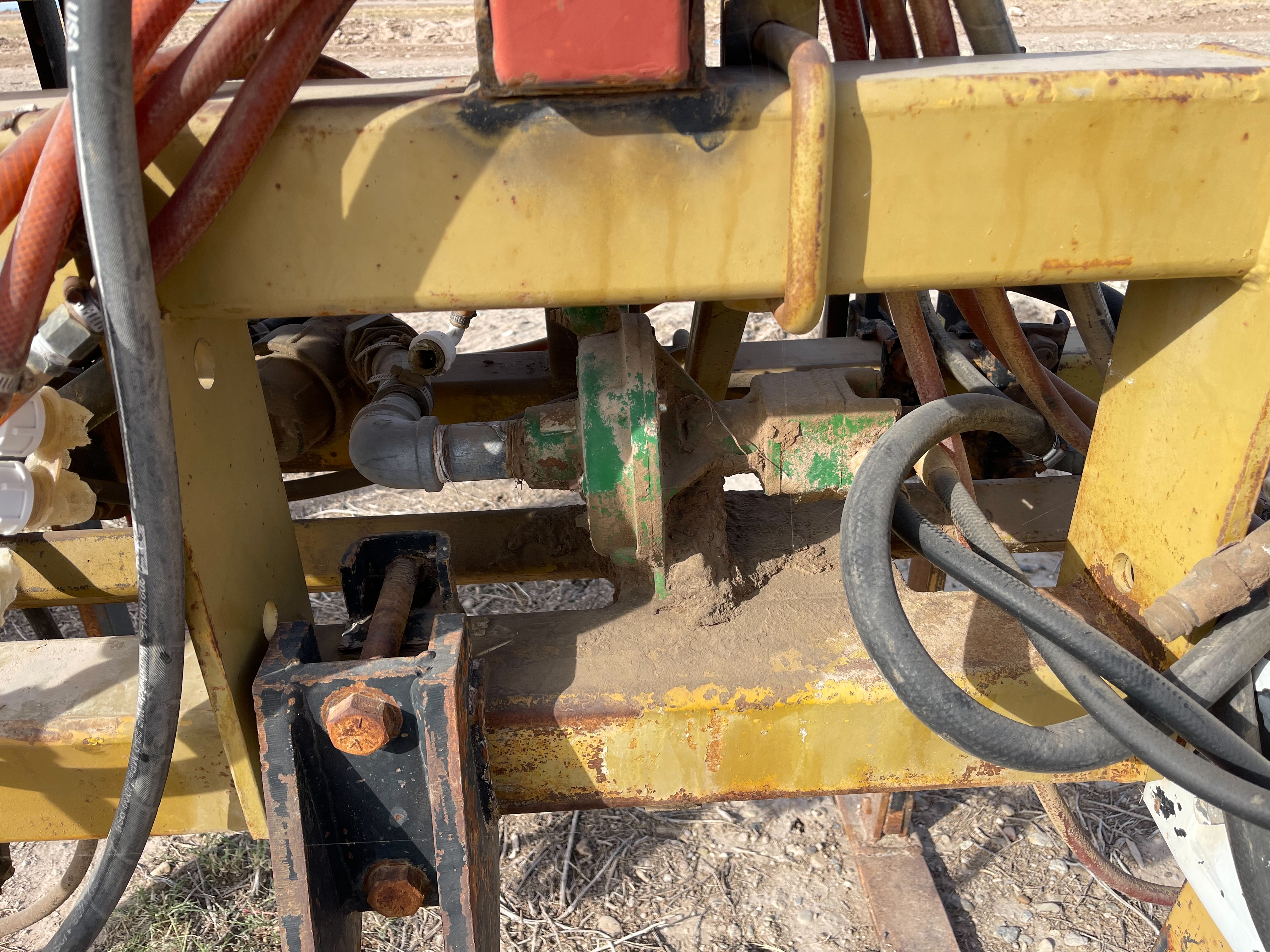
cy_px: 476
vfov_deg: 53.1
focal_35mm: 26
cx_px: 635
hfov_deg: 67.3
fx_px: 954
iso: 32
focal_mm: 5.1
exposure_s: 1/1475
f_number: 1.6
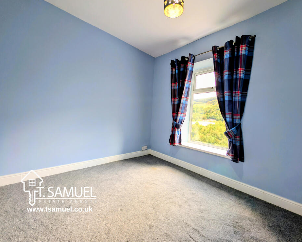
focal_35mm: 13
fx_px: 116
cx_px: 159
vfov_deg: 92.2
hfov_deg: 104.8
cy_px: 119
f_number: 1.95
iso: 56
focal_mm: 2.23
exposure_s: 1/118
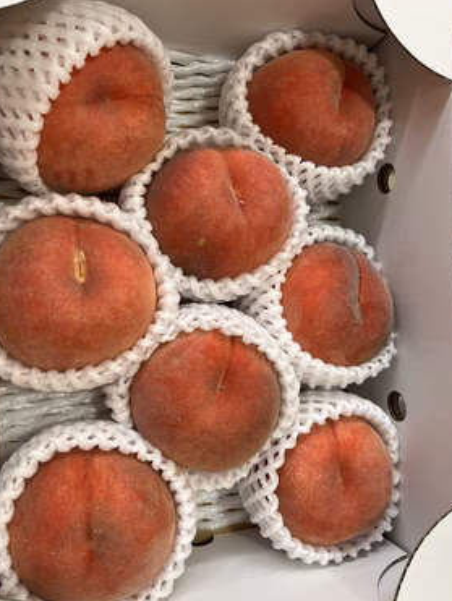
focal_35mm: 28
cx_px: 225
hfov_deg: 49.8
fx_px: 487
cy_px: 306
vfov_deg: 63.4
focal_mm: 5.1
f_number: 1.6
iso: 64
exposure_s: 1/60
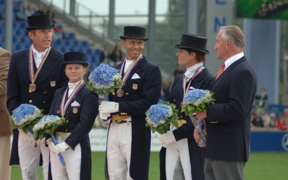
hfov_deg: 6.4
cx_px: 145
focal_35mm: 330
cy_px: 88
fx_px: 2591
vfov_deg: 4.0
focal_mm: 210
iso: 200
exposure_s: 1/250
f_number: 5.6
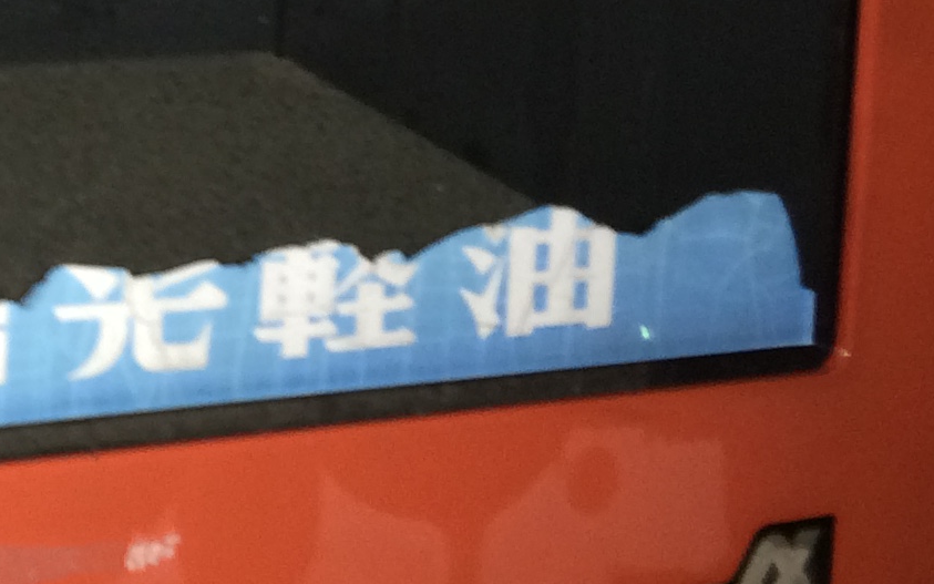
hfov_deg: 16.1
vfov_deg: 10.8
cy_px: -116
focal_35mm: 119
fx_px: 3029
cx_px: -447
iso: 100
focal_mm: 4.15
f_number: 2.2
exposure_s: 1/16
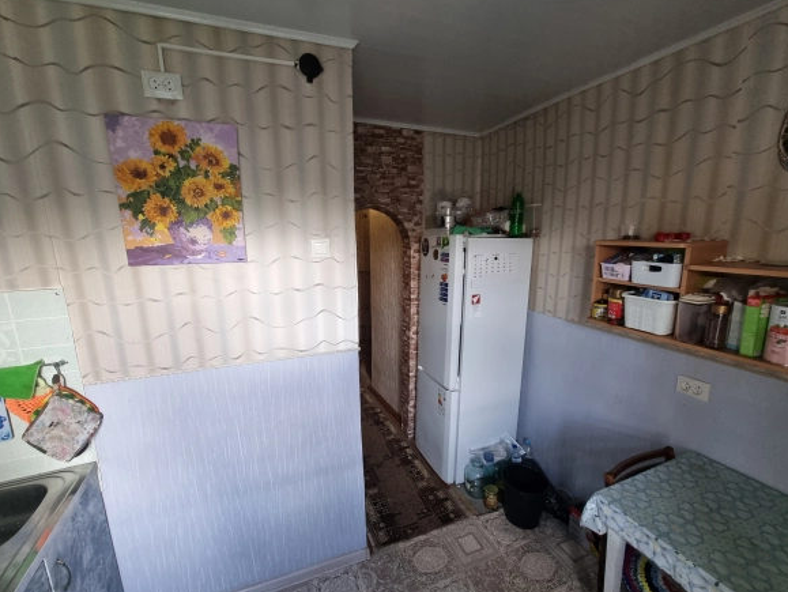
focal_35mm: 14
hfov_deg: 102.0
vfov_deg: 85.7
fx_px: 319
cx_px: 378
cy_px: 298
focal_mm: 2.2
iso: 320
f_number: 2.2
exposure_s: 1/60
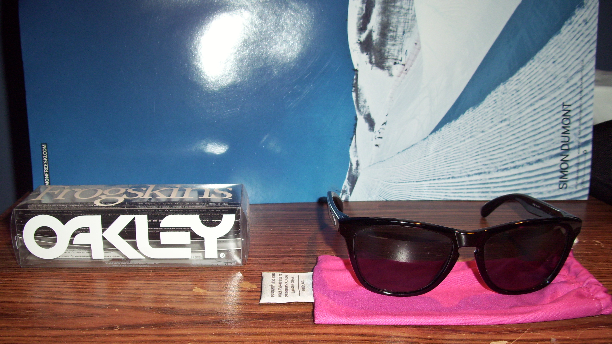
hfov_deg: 52.8
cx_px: 306
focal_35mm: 38
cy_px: 207
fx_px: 617
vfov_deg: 31.1
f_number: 2.9
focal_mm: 5.7
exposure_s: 1/40
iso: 80
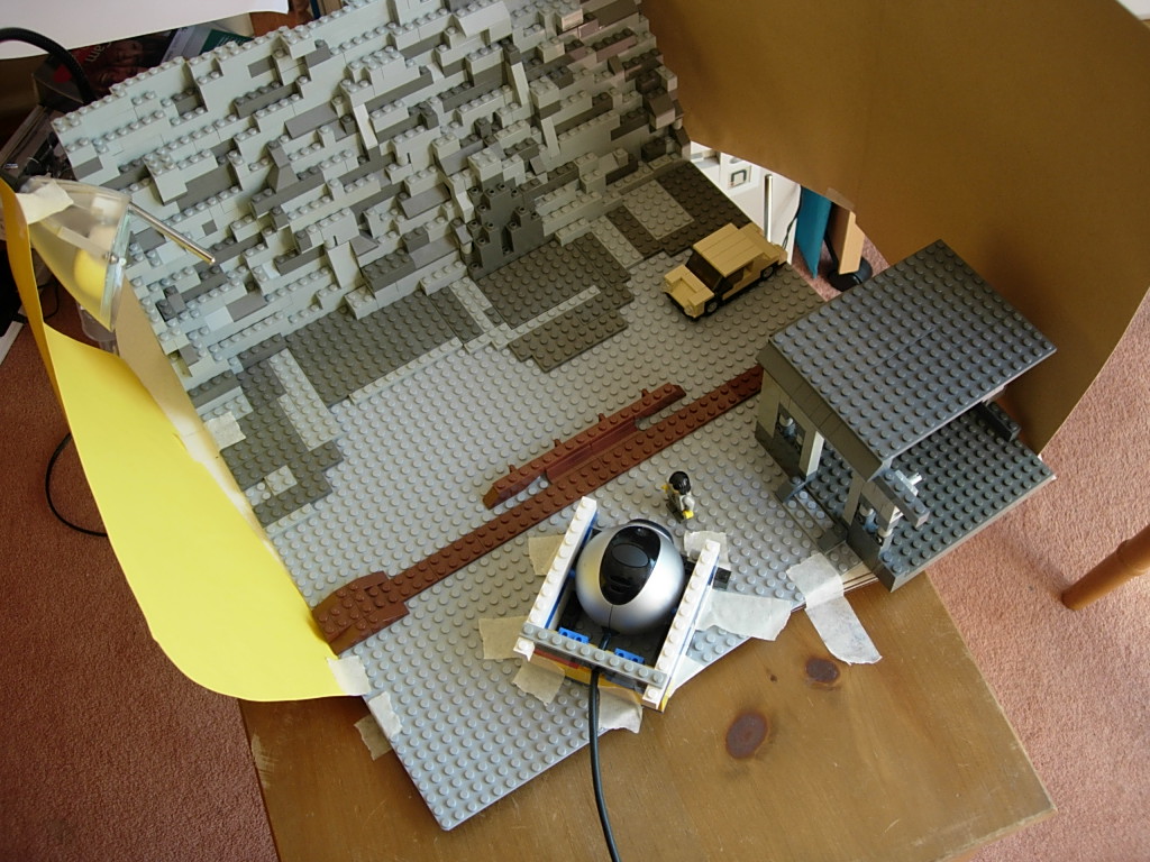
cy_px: 431
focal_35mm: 38
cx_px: 575
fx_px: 1262
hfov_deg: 49.0
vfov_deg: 37.7
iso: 64
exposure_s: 1/64
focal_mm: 7.8
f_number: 2.8
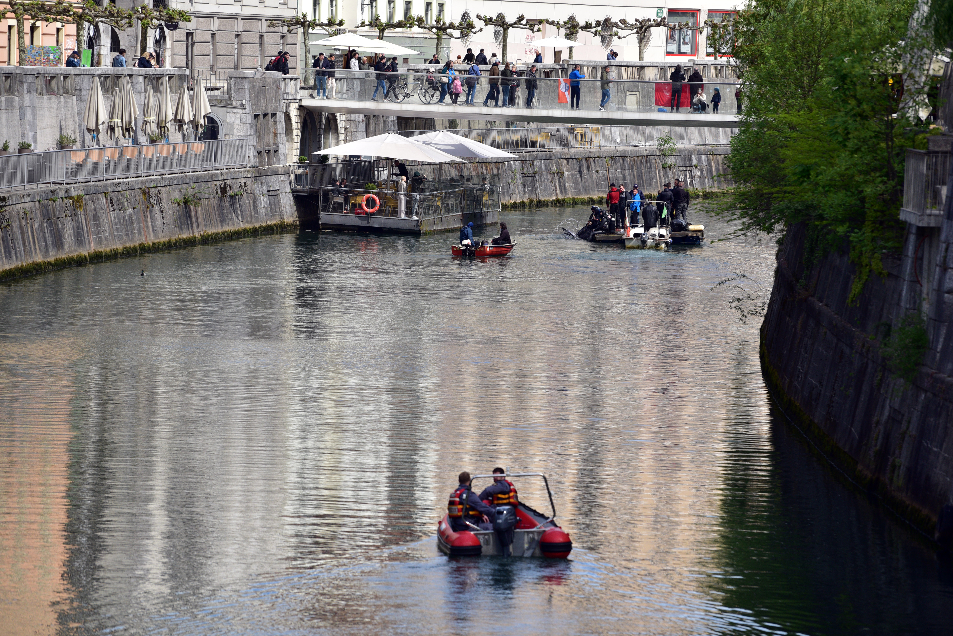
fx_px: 5296
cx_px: 476
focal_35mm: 200
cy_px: 318
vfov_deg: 6.9
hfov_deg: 10.3
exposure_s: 1/2500
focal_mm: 200
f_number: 4
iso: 400
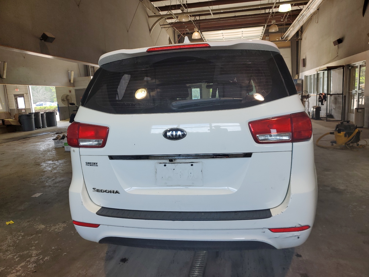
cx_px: 184
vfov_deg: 53.1
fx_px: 277
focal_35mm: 26
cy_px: 138
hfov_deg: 67.3
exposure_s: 1/192
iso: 50
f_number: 1.5
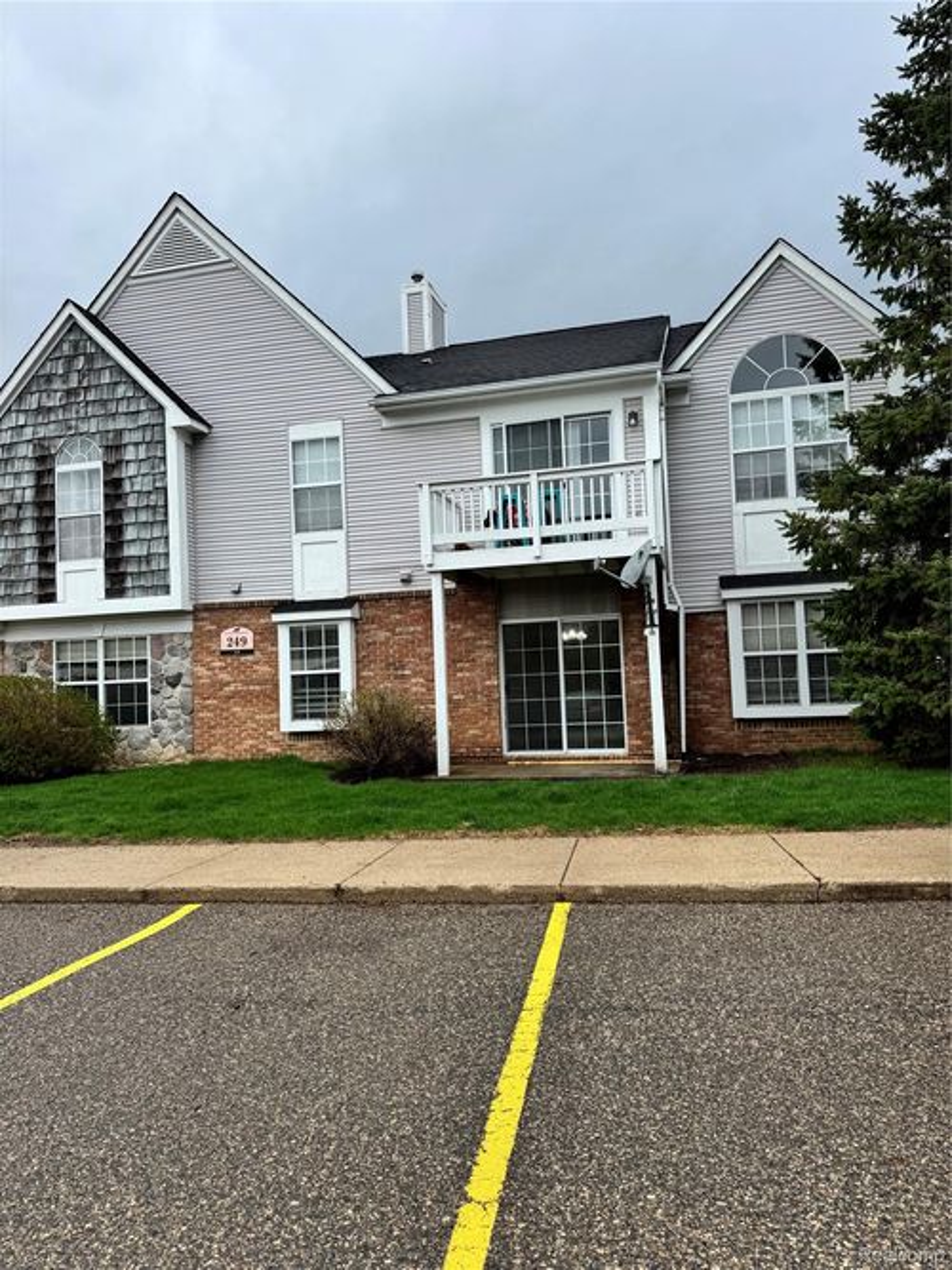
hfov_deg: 56.8
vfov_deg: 71.6
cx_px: 476
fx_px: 880
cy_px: 635
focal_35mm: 24
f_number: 1.78
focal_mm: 6.76
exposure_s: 1/1560
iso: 80
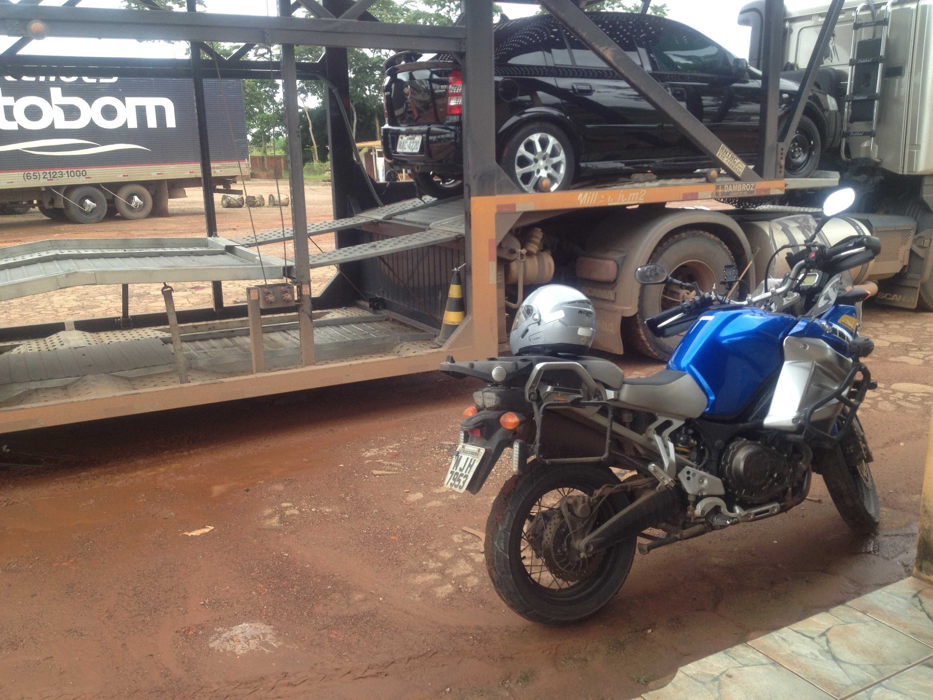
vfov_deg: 40.7
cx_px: 466
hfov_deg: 52.6
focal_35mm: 35
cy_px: 350
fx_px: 943
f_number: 2.4
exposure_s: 1/251
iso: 50
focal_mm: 4.28
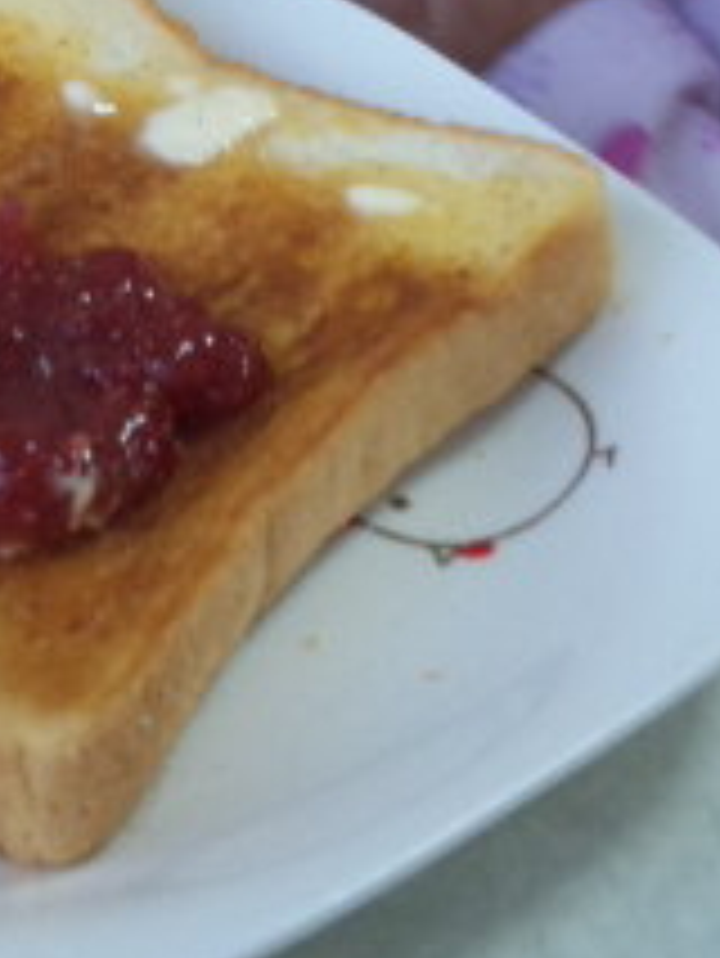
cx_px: 270
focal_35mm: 87
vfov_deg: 21.6
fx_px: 2410
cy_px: -27
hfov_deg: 17.0
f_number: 2.8
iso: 106
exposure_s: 1/16.7
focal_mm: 4.82
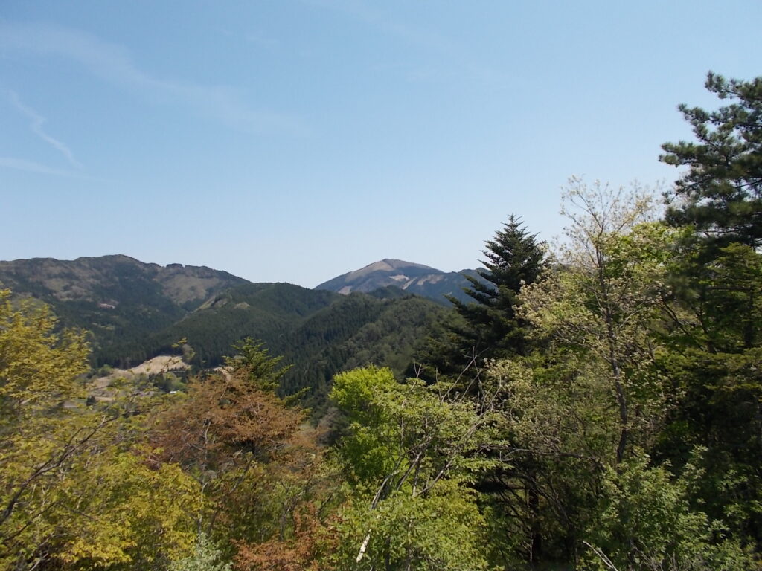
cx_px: 381
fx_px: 572
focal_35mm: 26
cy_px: 286
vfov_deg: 53.1
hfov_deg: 67.3
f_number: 8
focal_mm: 4.6
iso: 80
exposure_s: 1/125
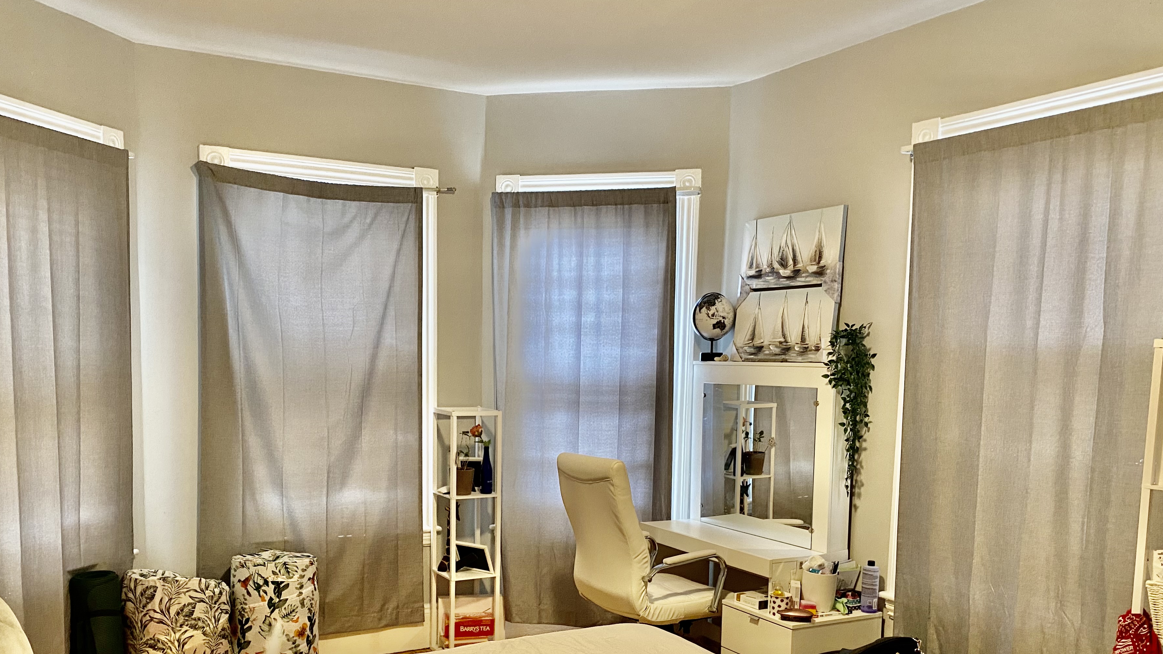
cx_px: 555
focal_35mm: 32
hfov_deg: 61.0
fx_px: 987
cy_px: 474
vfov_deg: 36.0
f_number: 1.8
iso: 250
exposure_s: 1/60
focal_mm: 4.25
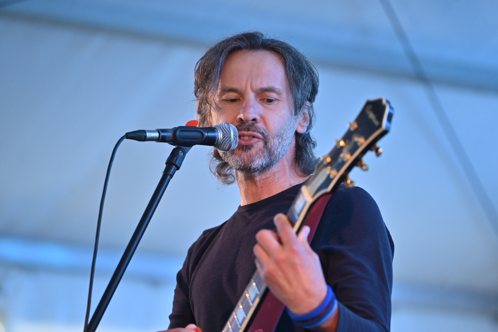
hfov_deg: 11.4
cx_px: 249
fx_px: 2490
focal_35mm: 180
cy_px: 166
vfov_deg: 7.6
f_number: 2.8
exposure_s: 1/640
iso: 2200
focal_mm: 180
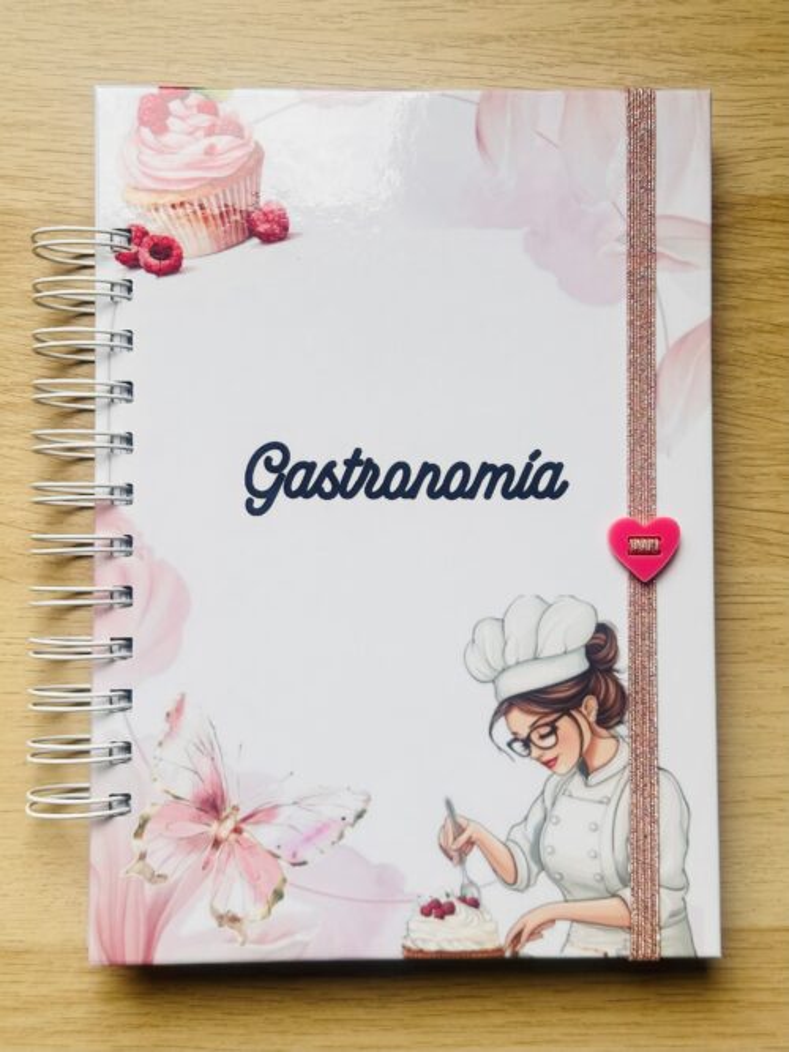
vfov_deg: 39.7
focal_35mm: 48
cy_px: 526
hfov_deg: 30.3
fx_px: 1459
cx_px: 394
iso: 64
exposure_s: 1/121
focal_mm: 6.86
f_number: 1.78
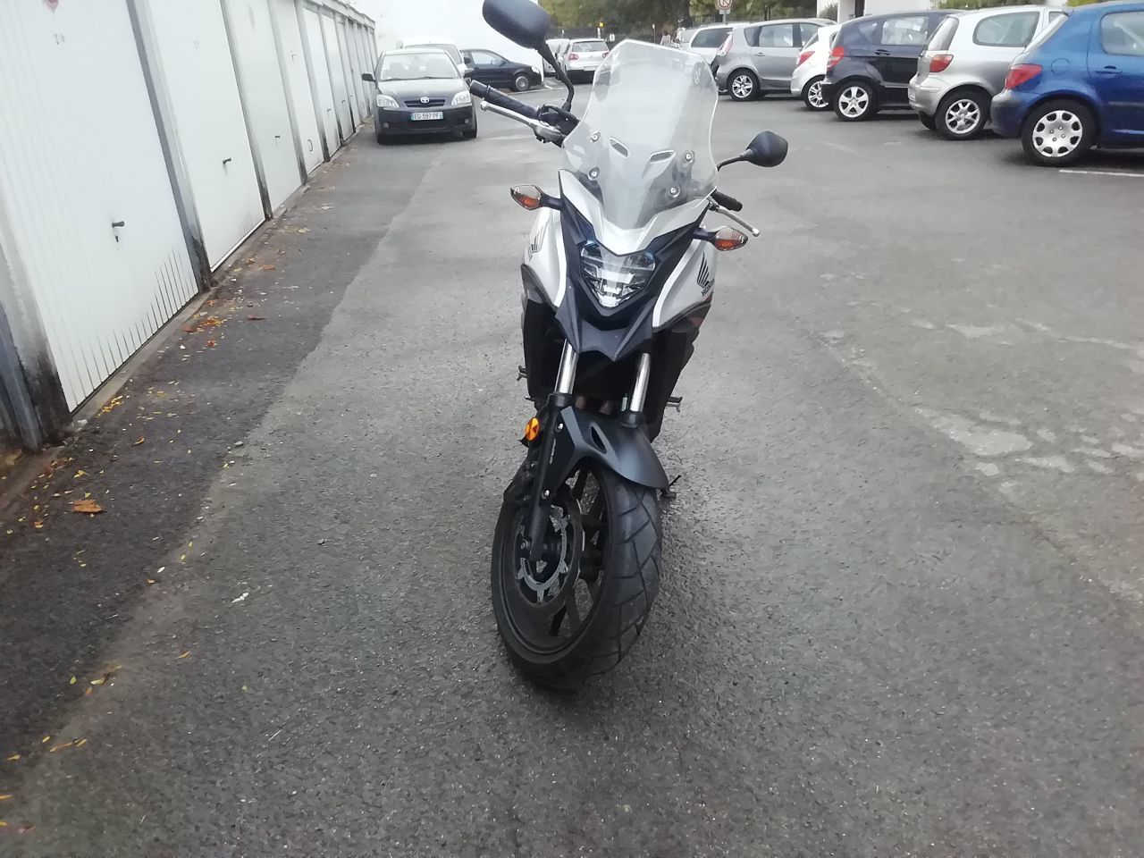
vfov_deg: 51.4
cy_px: 429
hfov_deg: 65.3
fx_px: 892
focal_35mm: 27
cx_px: 572
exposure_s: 1/50
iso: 200
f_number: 2.4
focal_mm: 2.25
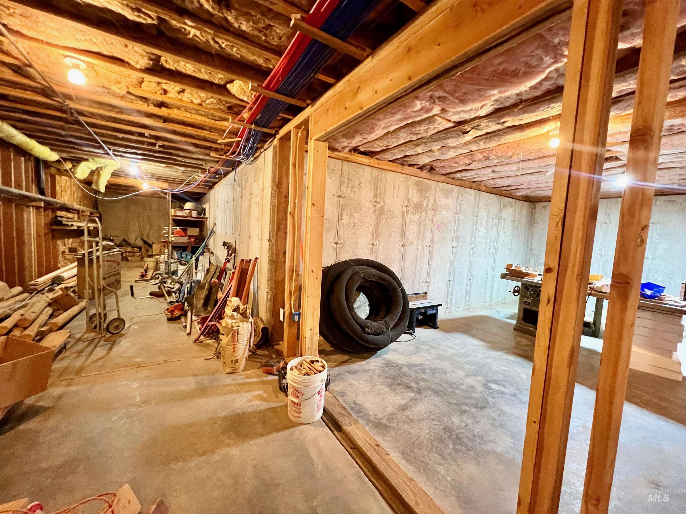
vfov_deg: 89.9
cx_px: 343
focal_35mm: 13
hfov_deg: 106.2
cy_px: 257
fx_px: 258
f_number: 1.8
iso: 800
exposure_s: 1/60
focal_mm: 1.57
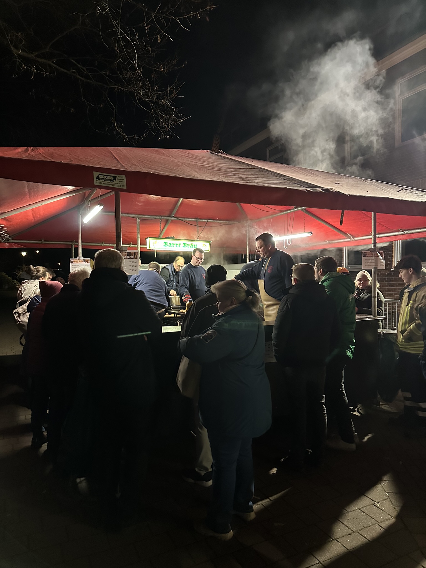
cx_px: 213
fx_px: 394
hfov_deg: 56.8
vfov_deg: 71.6
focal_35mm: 24
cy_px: 284
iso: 1000
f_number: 1.78
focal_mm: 6.86
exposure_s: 1/33
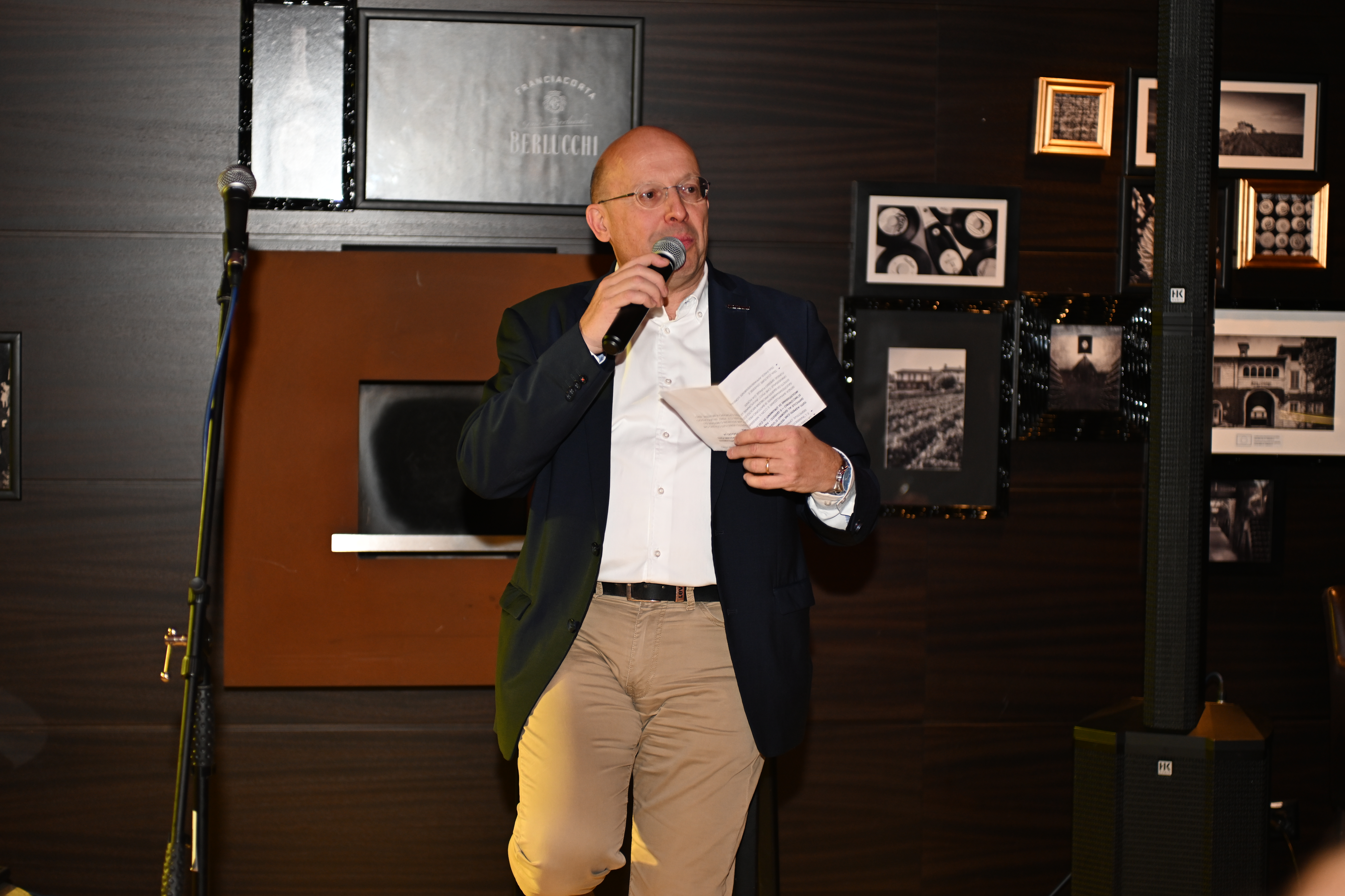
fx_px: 2615
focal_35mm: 70
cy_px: 448
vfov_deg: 19.5
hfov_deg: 28.8
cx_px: 672
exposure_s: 1/60
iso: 640
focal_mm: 70
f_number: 2.8
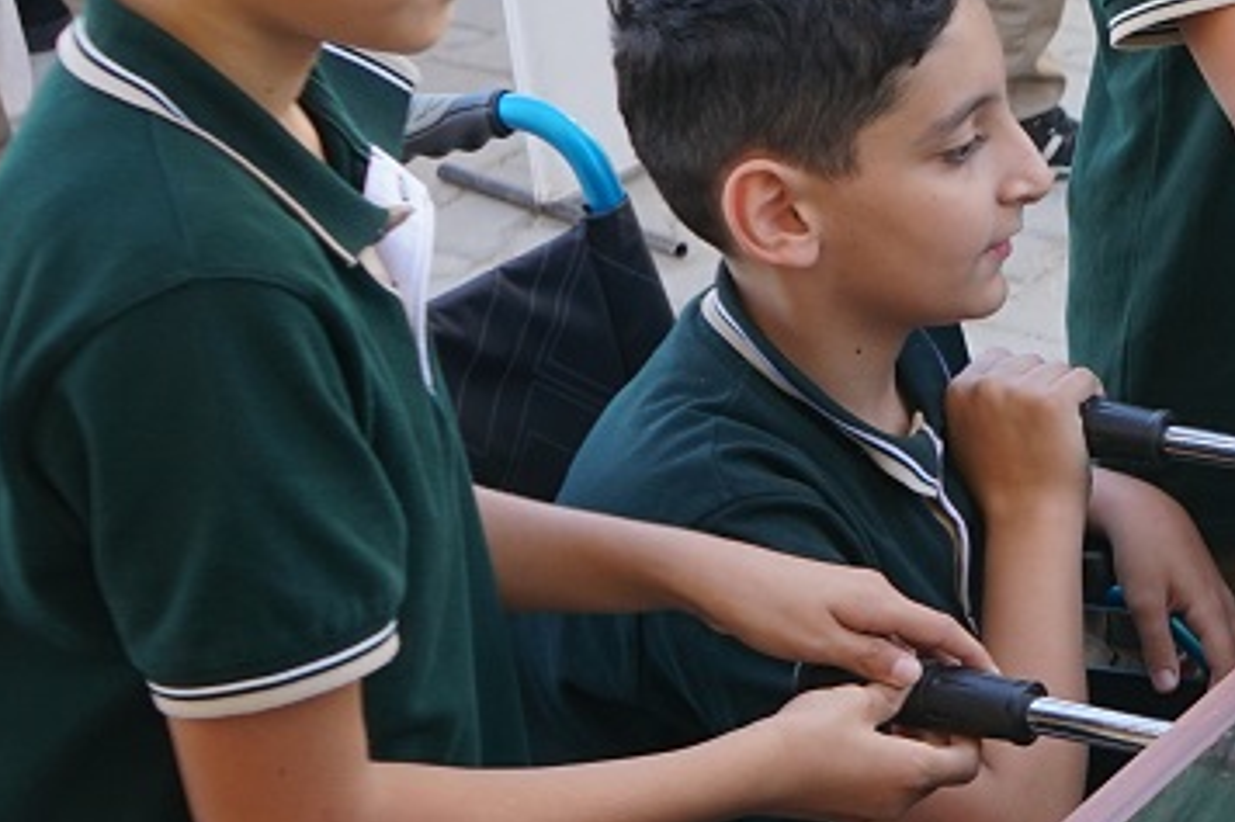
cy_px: 198
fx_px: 4046
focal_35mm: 118
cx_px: 2012
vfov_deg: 11.6
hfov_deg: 15.6
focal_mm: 28
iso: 200
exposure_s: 1/160
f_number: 5
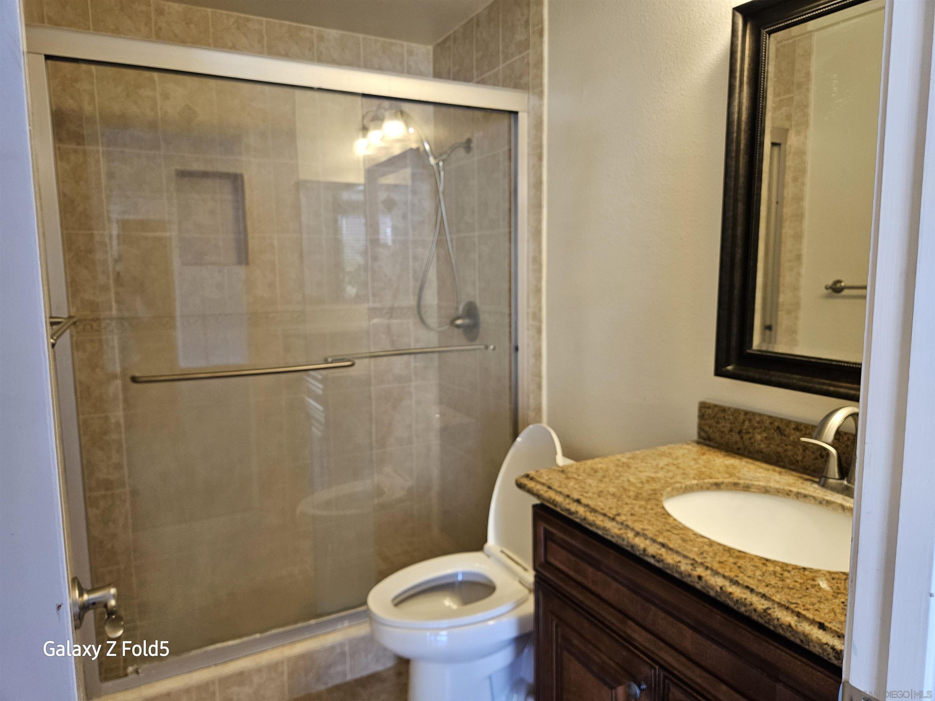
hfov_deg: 73.9
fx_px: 621
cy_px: 350
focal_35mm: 23
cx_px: 468
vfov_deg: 58.9
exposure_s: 1/120
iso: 320
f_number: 1.8
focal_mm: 5.4
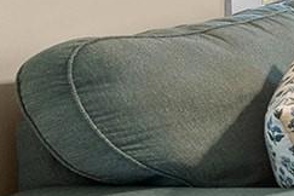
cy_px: -18
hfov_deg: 11.5
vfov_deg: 14.5
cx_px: 882
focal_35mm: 92
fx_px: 751
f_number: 4
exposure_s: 1/15
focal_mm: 14
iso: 400
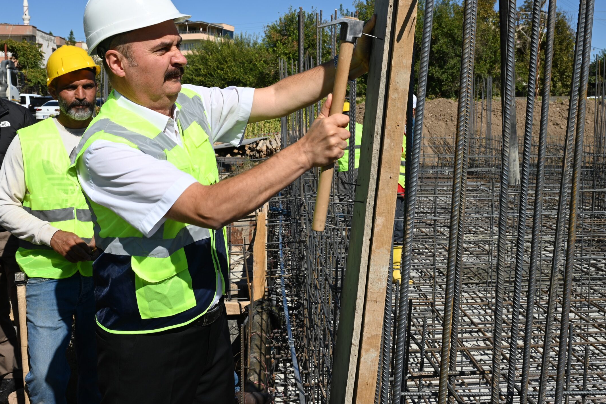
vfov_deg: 31.9
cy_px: 177
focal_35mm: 42
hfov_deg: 46.4
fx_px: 707
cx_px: 306
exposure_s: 1/200
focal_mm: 35
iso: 100
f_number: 13
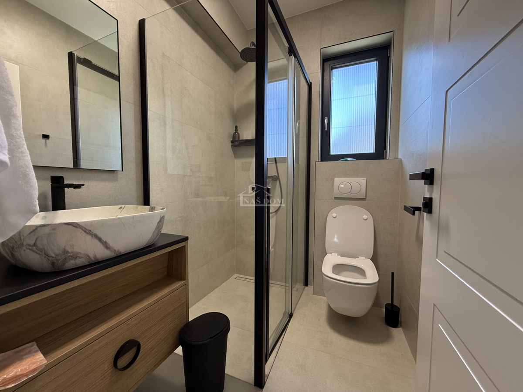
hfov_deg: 102.1
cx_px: 262
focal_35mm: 14
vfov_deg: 85.7
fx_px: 212
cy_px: 196
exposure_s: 1/100
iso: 250
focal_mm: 2.22
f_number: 2.2
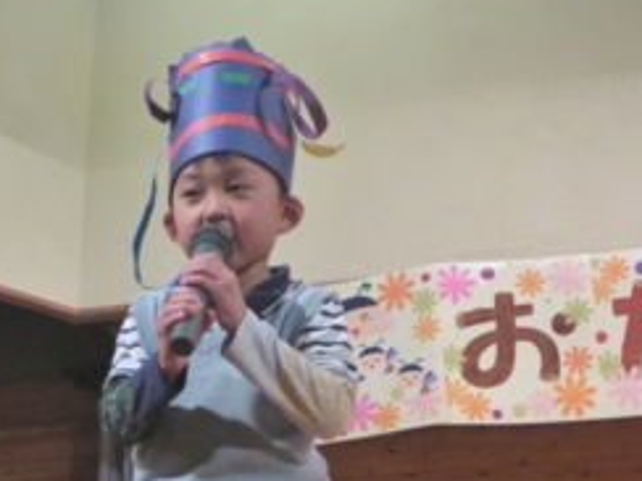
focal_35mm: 76
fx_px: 1410
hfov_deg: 25.5
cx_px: 218
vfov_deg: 19.3
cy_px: 313
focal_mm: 9.1
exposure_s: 1/50
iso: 1600
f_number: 4.7
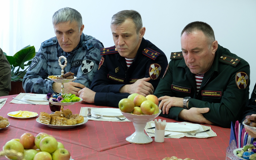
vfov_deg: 16.7
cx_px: 128
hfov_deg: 26.5
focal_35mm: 78
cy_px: 76
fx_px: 544
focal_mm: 50.5
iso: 800
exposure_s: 1/52
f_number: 5.6
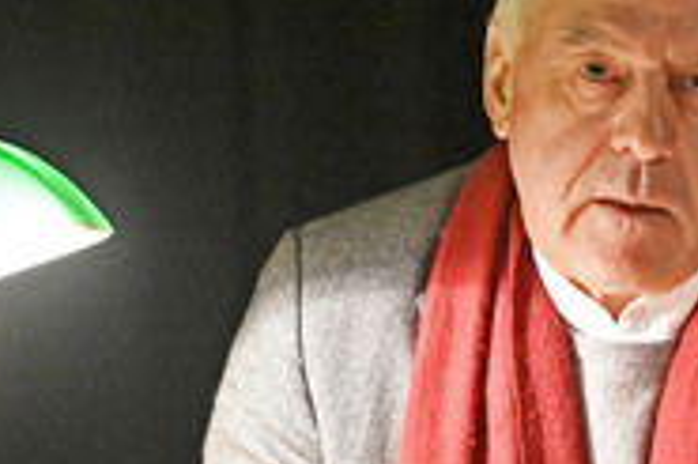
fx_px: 7807
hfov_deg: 5.1
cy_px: 321
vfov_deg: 3.4
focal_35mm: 403
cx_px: 526
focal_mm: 165
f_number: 2.8
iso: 6400
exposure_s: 1/125
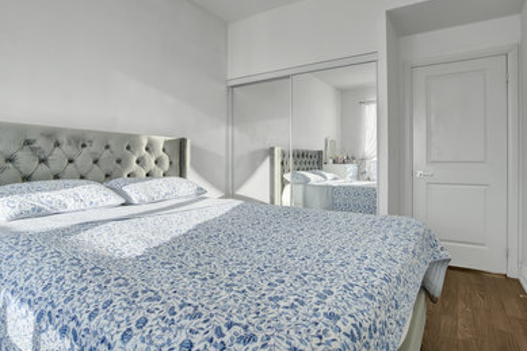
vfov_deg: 64.4
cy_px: 161
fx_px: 278
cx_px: 269
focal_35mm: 19
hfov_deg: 86.9
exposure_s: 1/30
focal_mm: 17
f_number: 8
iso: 100
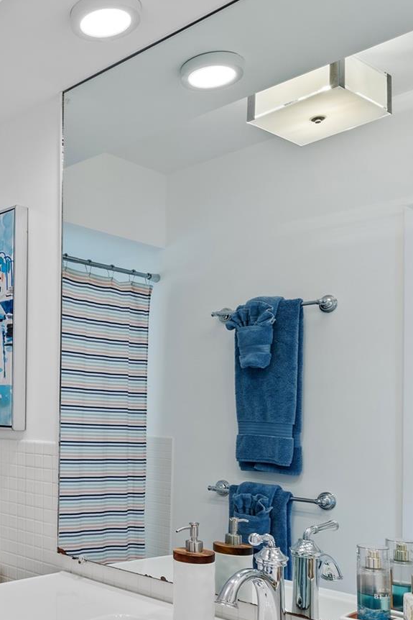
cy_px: 385
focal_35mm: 38
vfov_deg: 50.2
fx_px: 654
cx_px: -30
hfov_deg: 31.5
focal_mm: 16
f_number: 9
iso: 100
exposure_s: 1.6
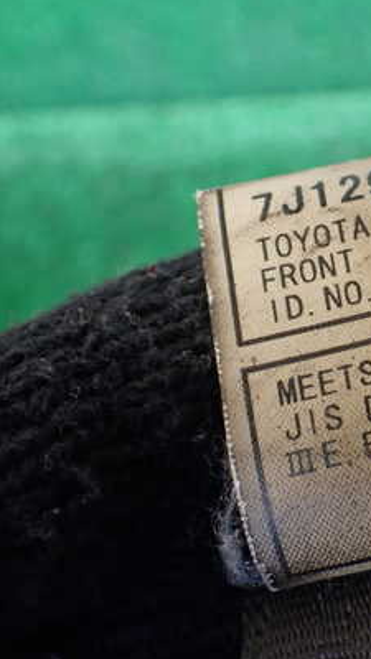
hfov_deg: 22.2
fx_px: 857
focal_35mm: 49
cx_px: 467
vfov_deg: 42.1
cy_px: 298
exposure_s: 1/125
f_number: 2.3
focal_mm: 5.4
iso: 320
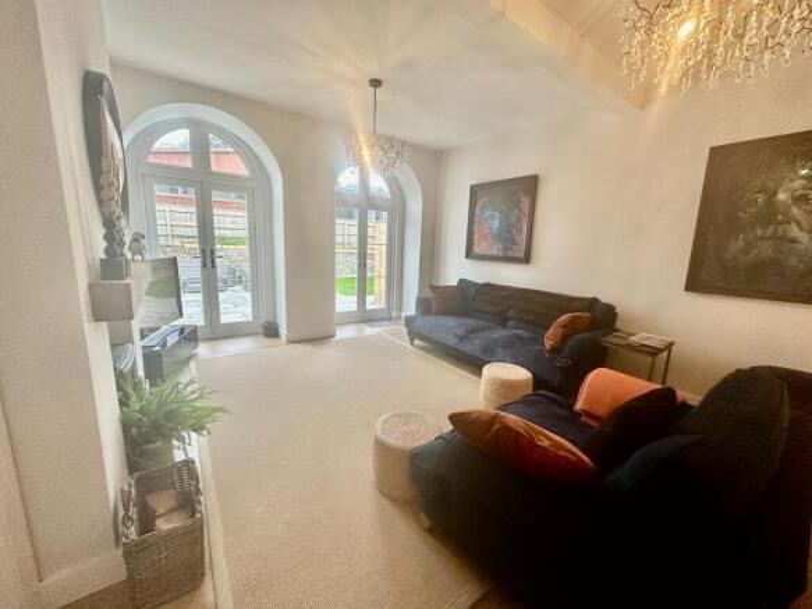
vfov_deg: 85.7
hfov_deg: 102.1
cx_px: 406
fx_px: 328
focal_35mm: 14
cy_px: 304
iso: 200
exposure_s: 1/99
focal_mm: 2.22
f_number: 2.2
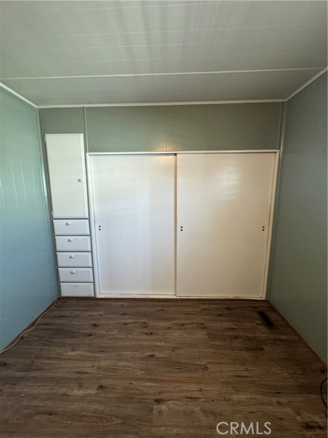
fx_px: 177
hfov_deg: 85.7
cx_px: 164
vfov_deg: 102.1
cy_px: 219
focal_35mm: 14
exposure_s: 1/60
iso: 250
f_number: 2.2
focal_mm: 2.22
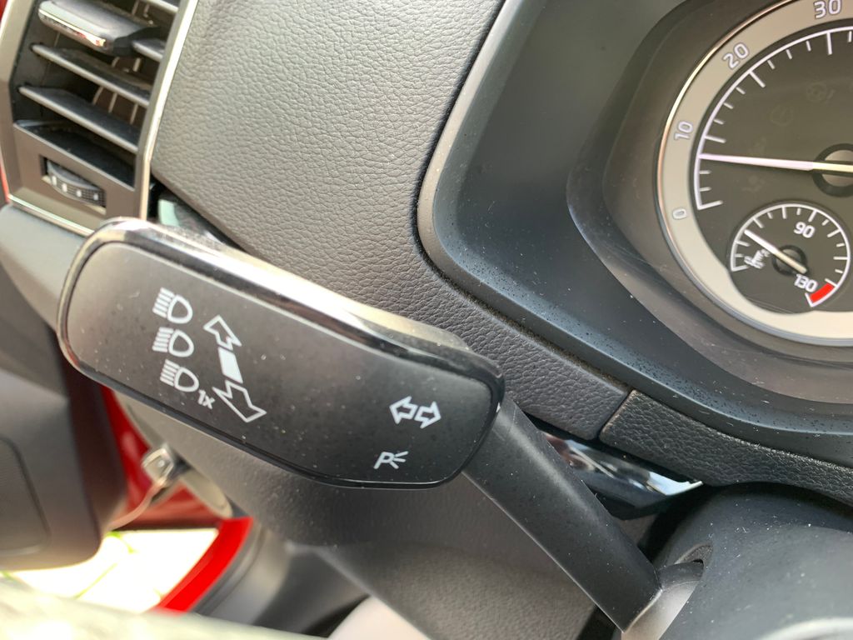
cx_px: 426
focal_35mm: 26
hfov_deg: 67.3
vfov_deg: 53.1
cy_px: 320
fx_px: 641
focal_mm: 4.25
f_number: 1.8
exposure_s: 1/60
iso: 160
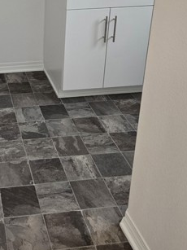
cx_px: 0
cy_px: 24
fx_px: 346
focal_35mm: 48
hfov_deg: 28.4
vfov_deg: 37.1
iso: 125
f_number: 1.8
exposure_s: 1/120
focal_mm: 5.4
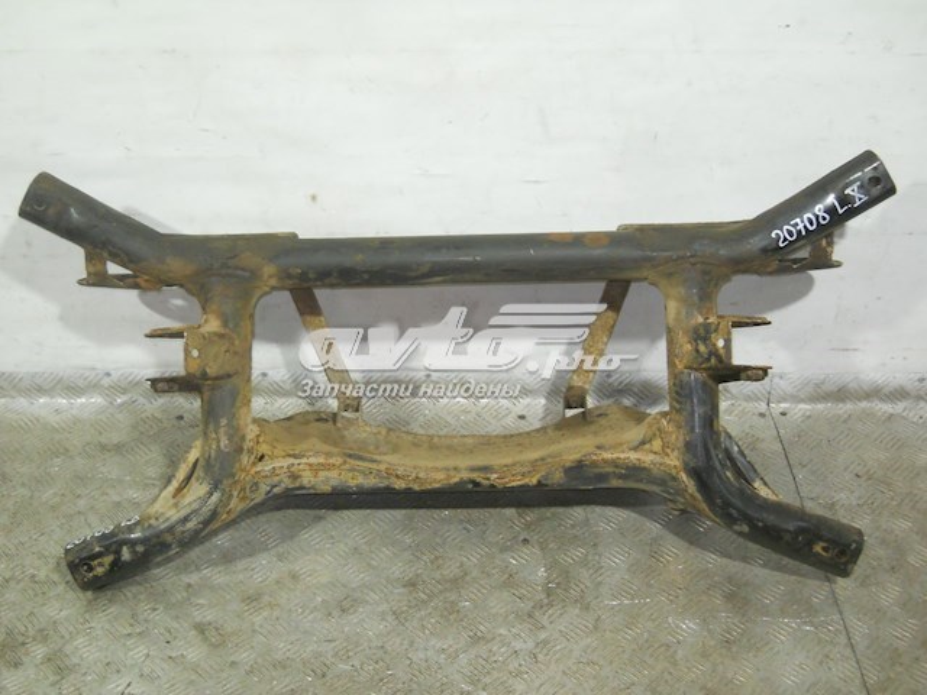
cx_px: 464
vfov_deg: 35.1
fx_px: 1098
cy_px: 348
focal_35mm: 41
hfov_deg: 45.8
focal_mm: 6.72
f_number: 3.1
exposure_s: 1/30
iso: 250
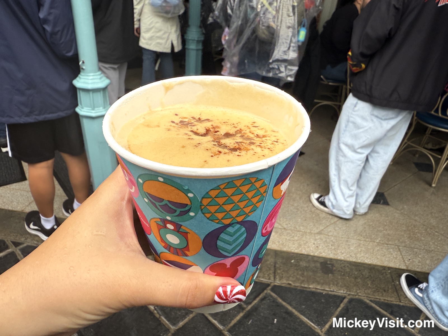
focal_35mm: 24
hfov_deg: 71.6
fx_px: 311
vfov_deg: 56.8
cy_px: 168
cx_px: 224
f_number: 2.2
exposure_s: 1/365
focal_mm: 2.22
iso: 40
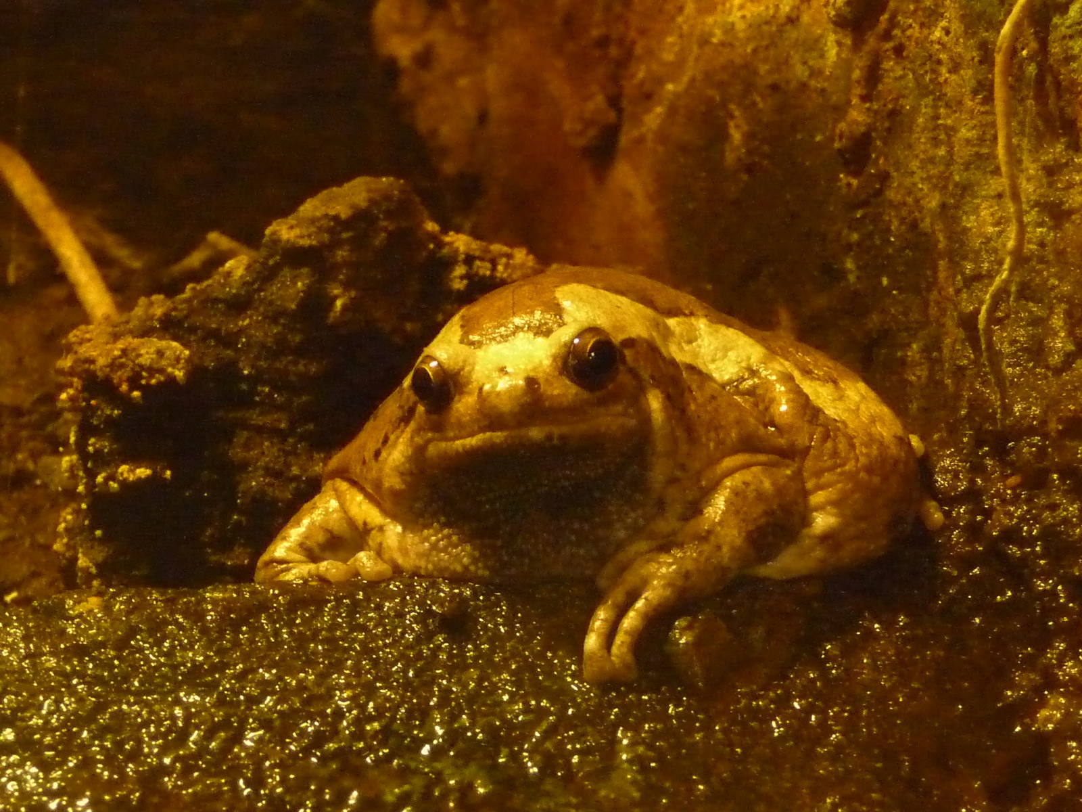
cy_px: 406
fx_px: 3782
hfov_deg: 16.3
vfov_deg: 12.2
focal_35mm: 121
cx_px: 541
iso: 800
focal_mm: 12.2
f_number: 4.6
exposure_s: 1/20
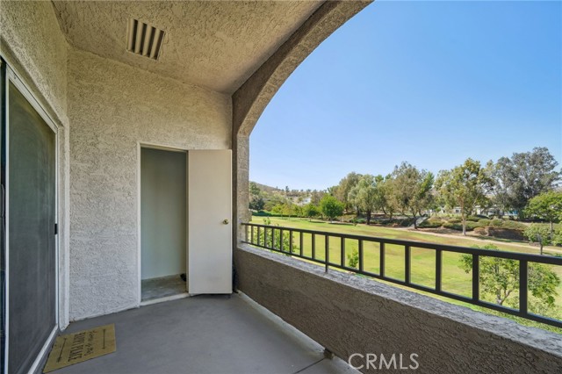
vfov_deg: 85.4
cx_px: 281
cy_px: 187
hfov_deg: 108.4
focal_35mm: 13
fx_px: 203
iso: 100
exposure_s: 1/80
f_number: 8
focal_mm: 13
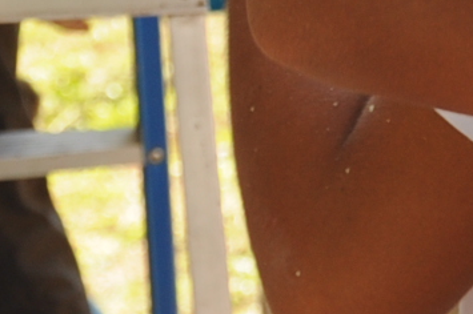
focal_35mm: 317
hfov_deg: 6.4
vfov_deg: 4.3
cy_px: -400
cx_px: 650
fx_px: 4161
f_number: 6.3
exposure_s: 1/160
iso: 200
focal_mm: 35
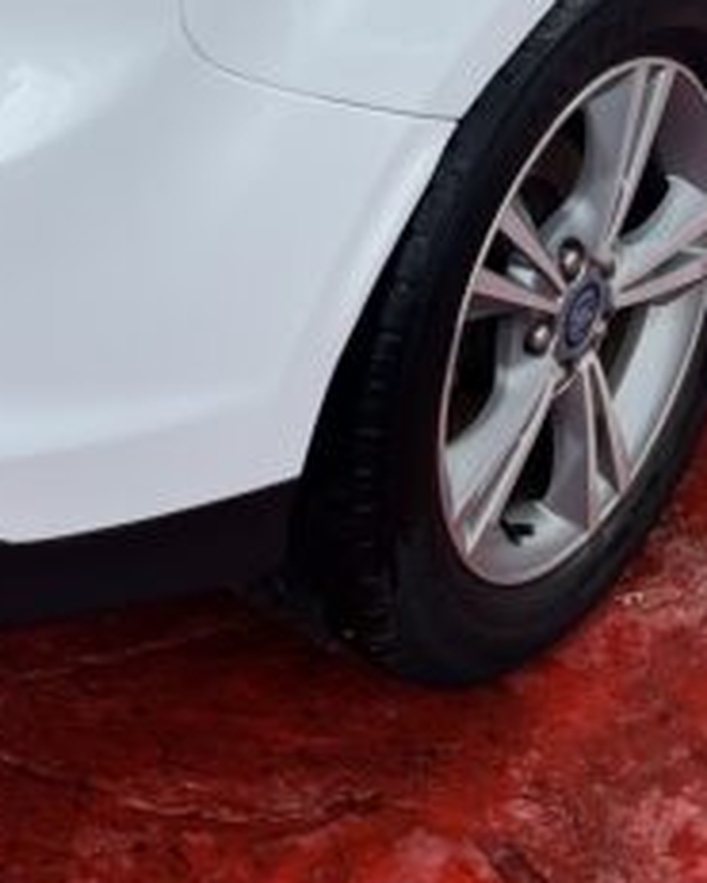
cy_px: -172
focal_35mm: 88
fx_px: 2300
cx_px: 218
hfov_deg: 17.4
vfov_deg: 20.4
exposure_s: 1/2571
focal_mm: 5.7
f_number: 1.5
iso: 50
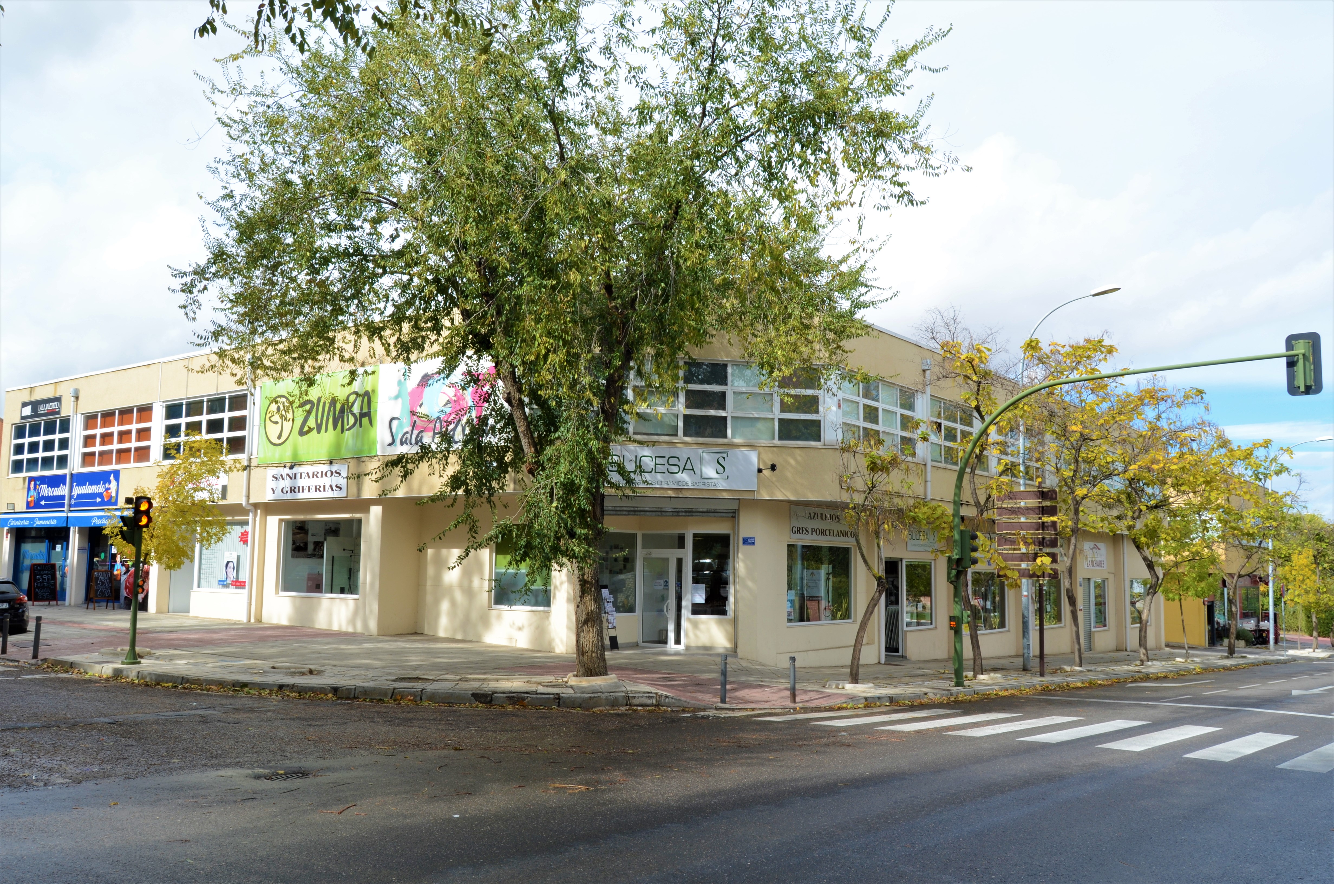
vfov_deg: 43.4
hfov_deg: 62.0
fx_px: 1109
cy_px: 442
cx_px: 667
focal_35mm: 30
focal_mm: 20
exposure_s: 1/100
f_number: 13
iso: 160
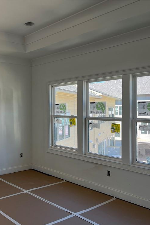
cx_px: 35
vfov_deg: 51.9
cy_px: 115
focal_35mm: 37
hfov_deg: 35.1
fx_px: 231
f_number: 1.6
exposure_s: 1/243
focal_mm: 5.1
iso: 40
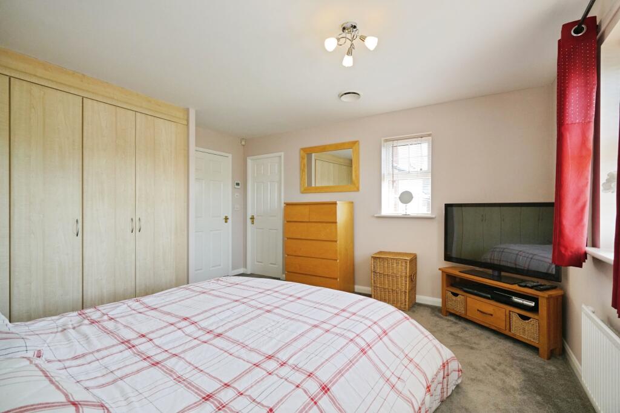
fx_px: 276
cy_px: 206
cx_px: 310
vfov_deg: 73.8
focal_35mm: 16
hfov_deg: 96.7
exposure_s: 1/160
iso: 2000
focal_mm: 16
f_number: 8
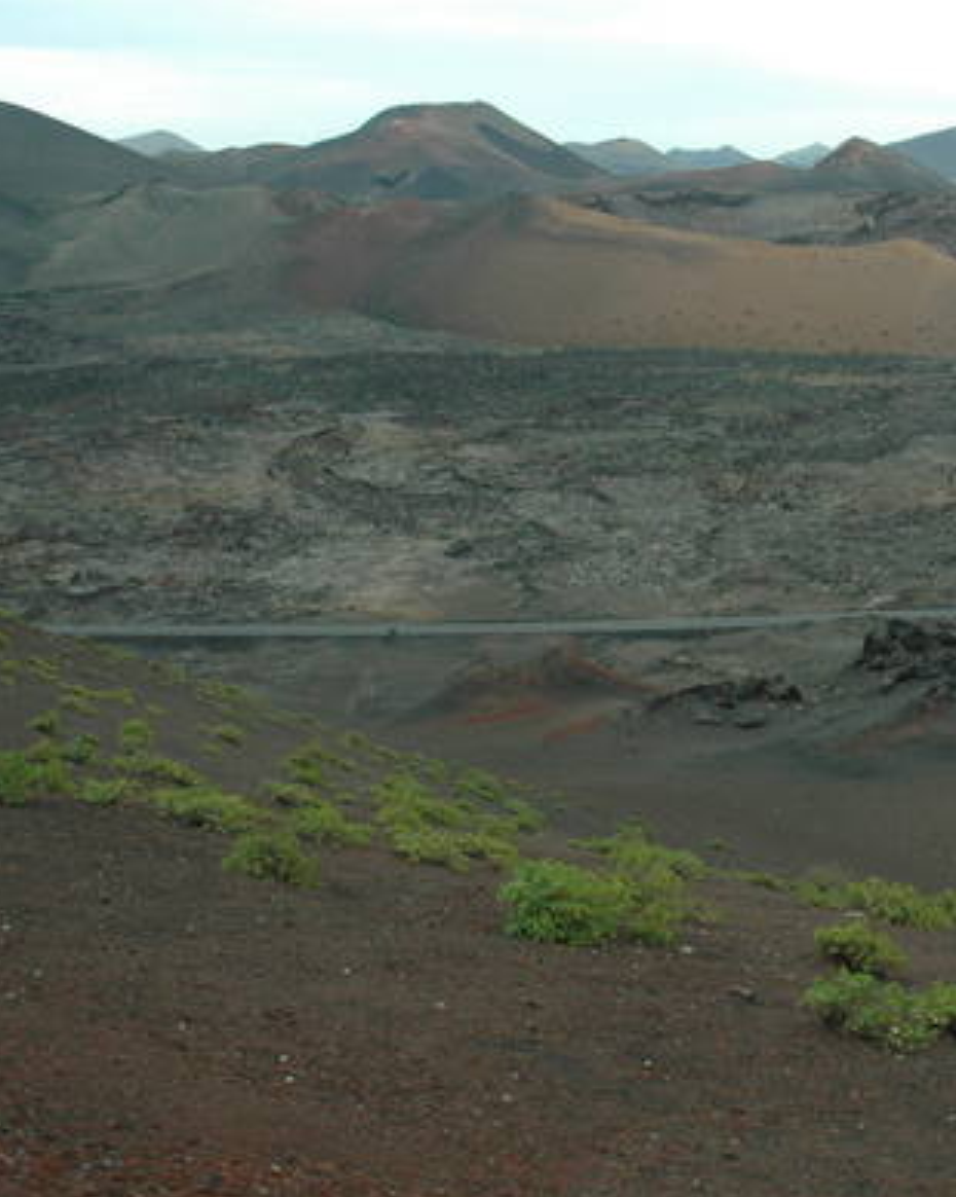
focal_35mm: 47
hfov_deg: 30.4
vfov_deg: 39.5
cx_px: 888
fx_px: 1664
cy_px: 560
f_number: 7.1
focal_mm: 18
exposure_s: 1/200
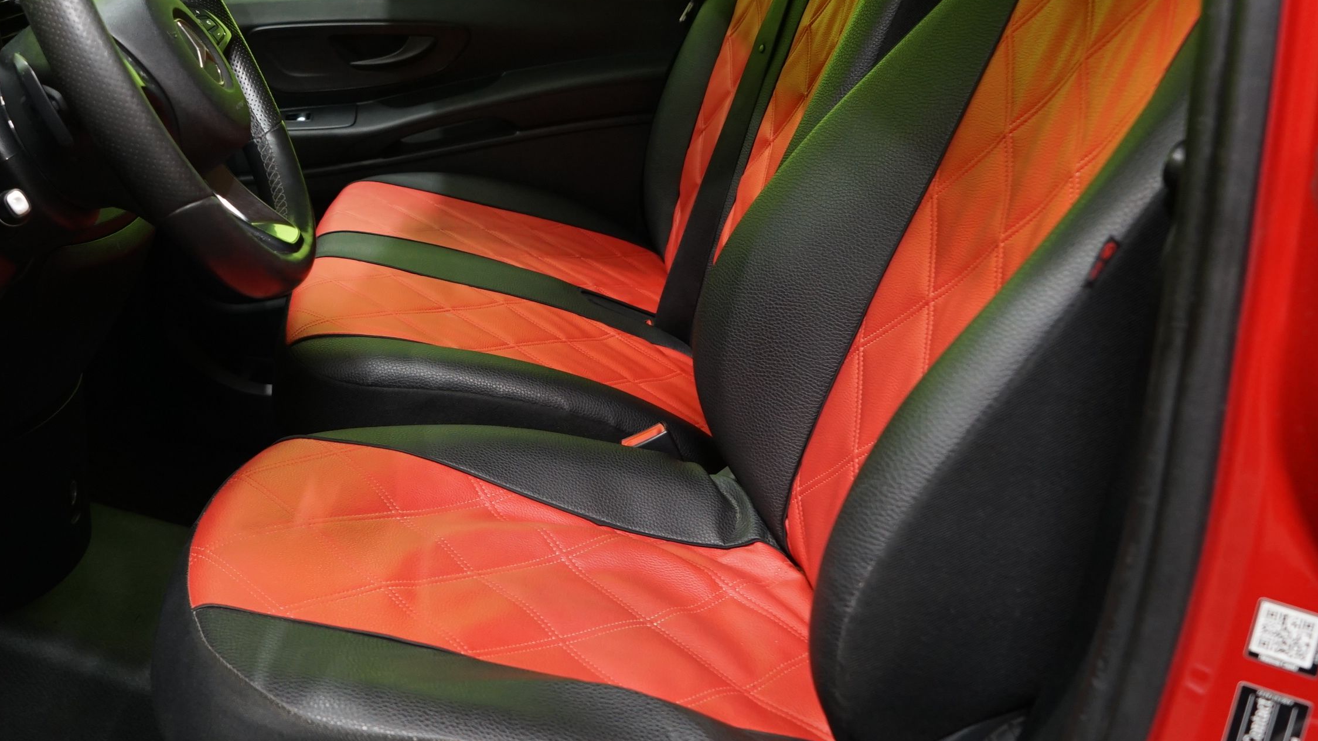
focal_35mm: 44
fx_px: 1538
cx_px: 408
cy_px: 152
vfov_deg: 26.6
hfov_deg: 45.5
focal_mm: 24
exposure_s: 1/20
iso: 1000
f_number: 4.5
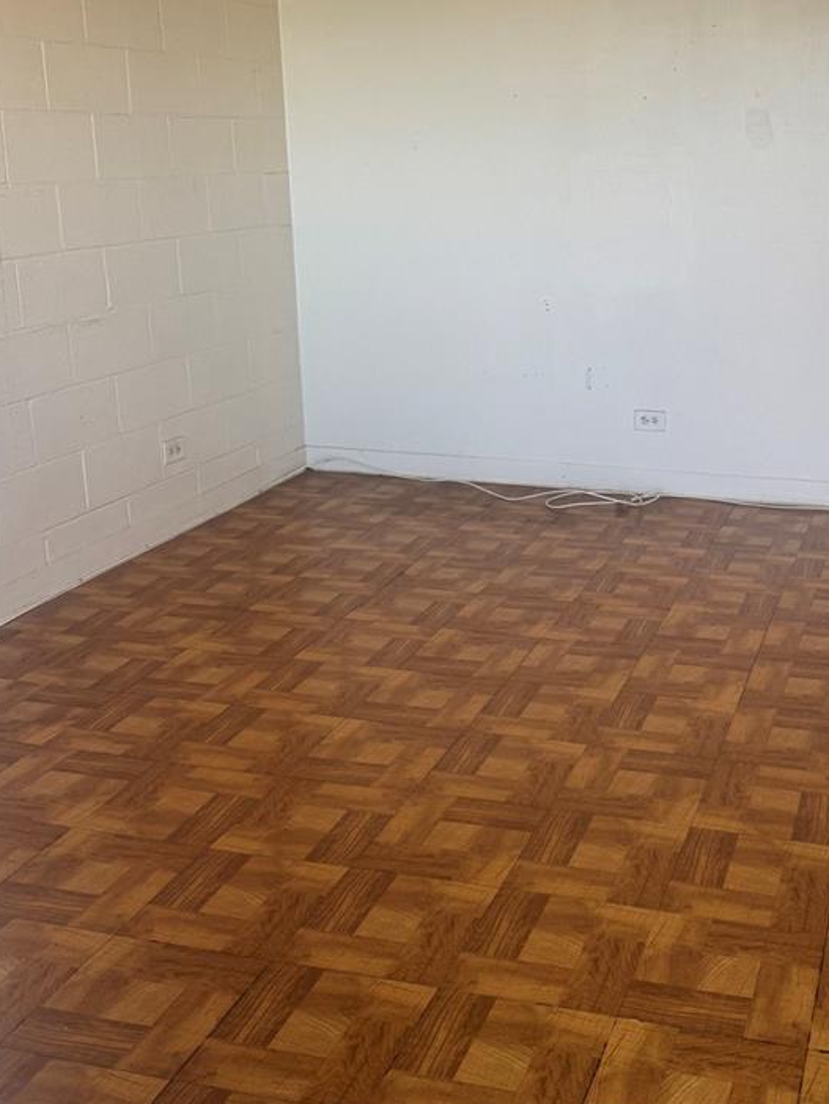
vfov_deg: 45.6
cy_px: 453
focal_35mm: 41
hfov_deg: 34.4
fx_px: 1308
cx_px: 625
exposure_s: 1/120
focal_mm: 6.76
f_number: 1.78
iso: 100
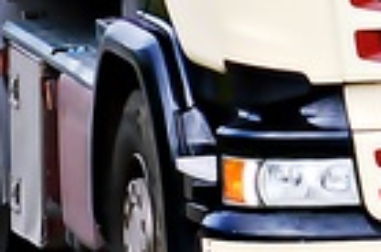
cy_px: -205
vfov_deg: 0.9
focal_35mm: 1557
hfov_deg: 1.3
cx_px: 258
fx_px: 16441
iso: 640
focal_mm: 180
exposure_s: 1/1600
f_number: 7.1
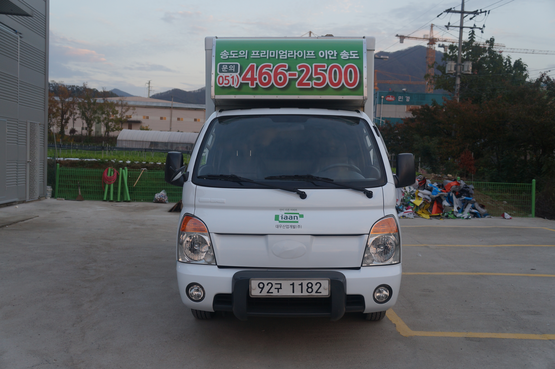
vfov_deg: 39.9
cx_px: 278
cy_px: 184
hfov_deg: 57.3
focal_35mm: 33
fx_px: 508
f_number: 4.5
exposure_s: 1/80
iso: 200
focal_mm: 22
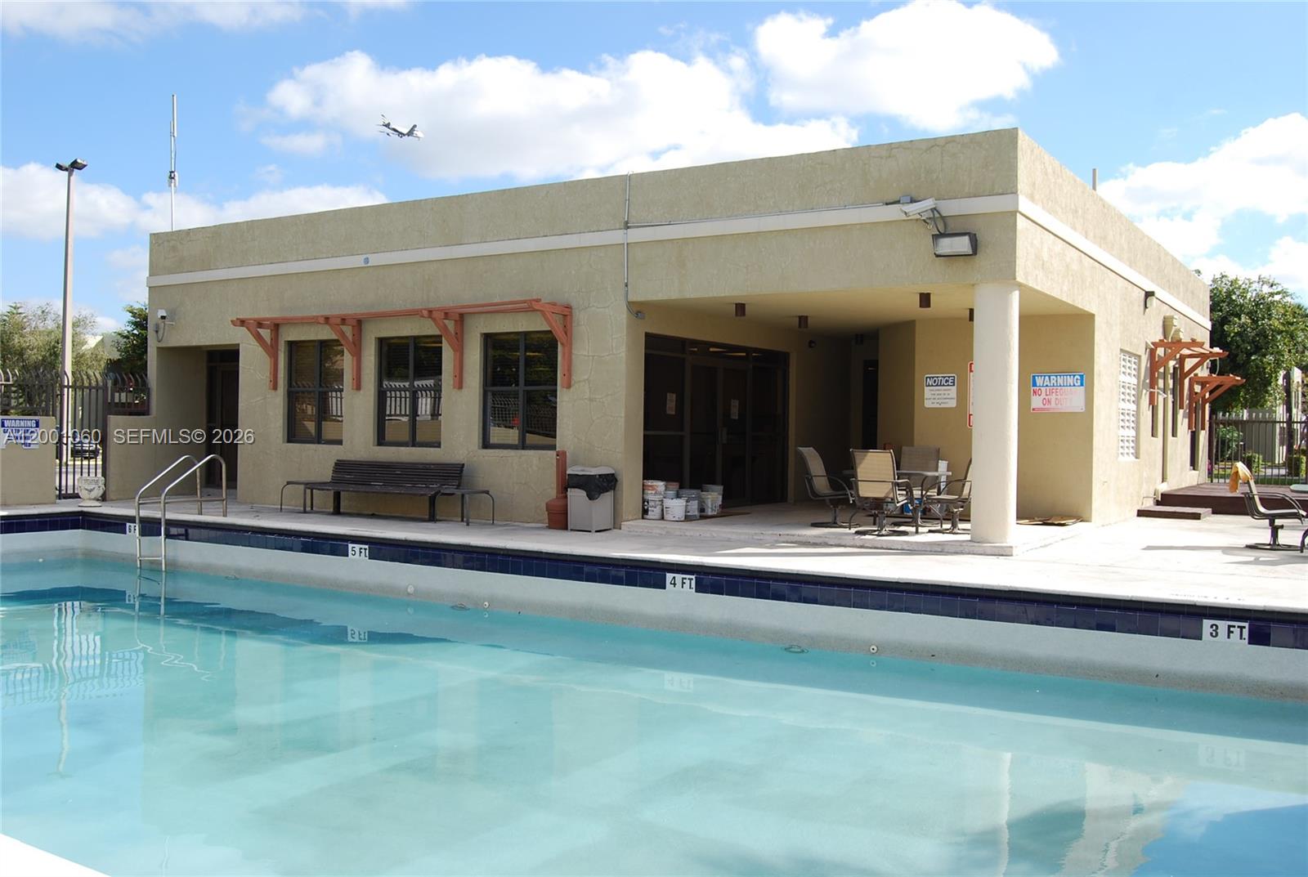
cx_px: 654
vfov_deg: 40.1
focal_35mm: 33
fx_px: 1201
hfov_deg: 57.1
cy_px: 438
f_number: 7.1
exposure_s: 1/200
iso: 100
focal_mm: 22
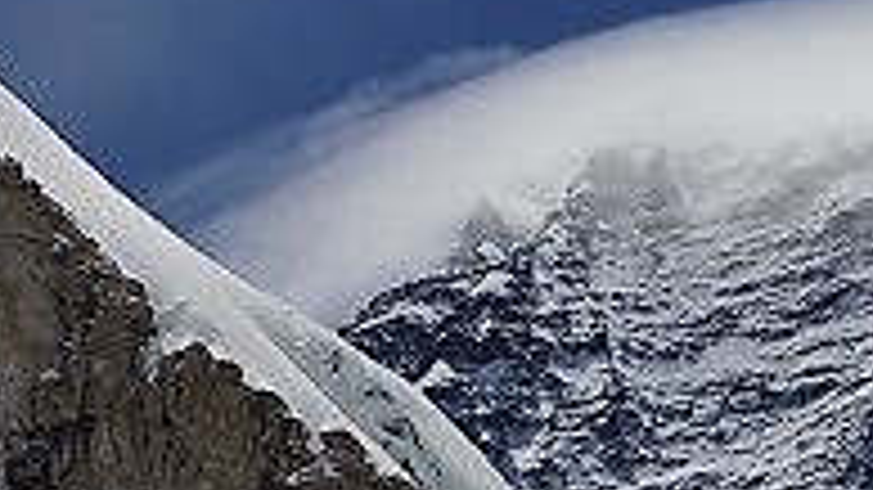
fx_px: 21175
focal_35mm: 915
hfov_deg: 2.4
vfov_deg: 1.3
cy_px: 106
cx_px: 711
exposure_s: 1/1250
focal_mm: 113.69
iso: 100
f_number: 8
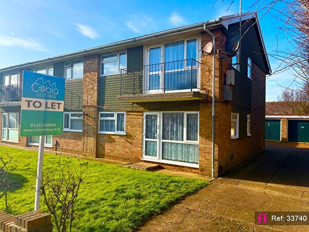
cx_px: 154
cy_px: 116
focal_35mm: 26
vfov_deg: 53.1
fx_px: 232
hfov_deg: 67.3
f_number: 1.6
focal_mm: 5.96
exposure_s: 1/1953
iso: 50
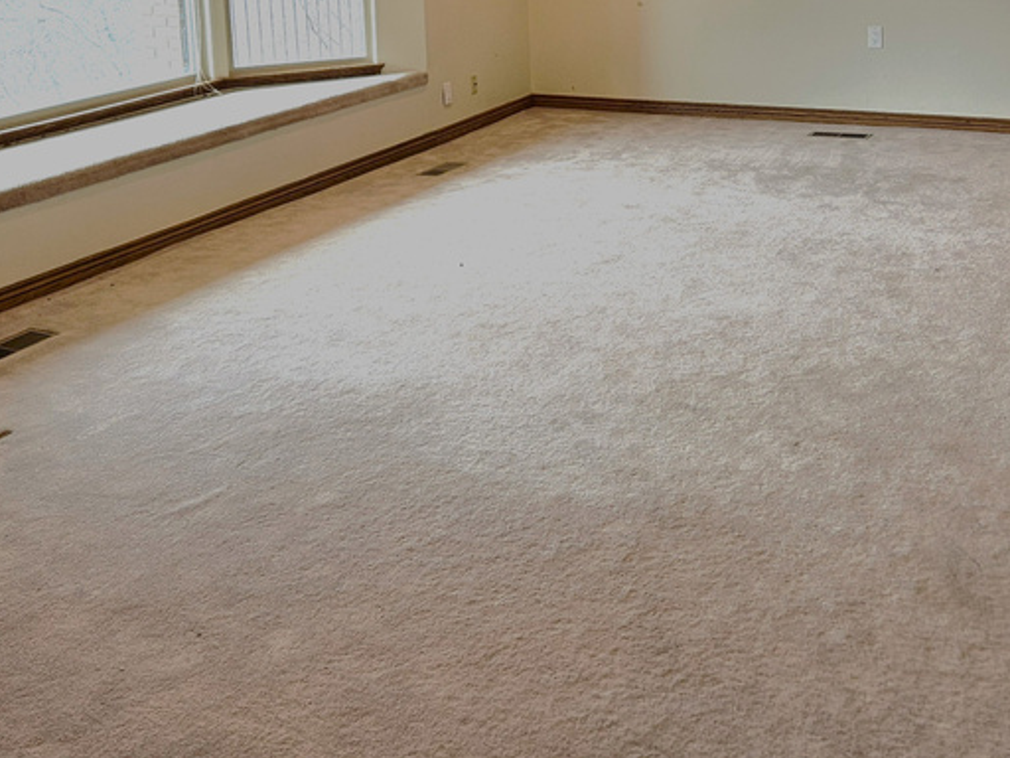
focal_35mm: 46
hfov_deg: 40.9
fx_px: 1342
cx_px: 637
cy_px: 109
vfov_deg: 30.4
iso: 50
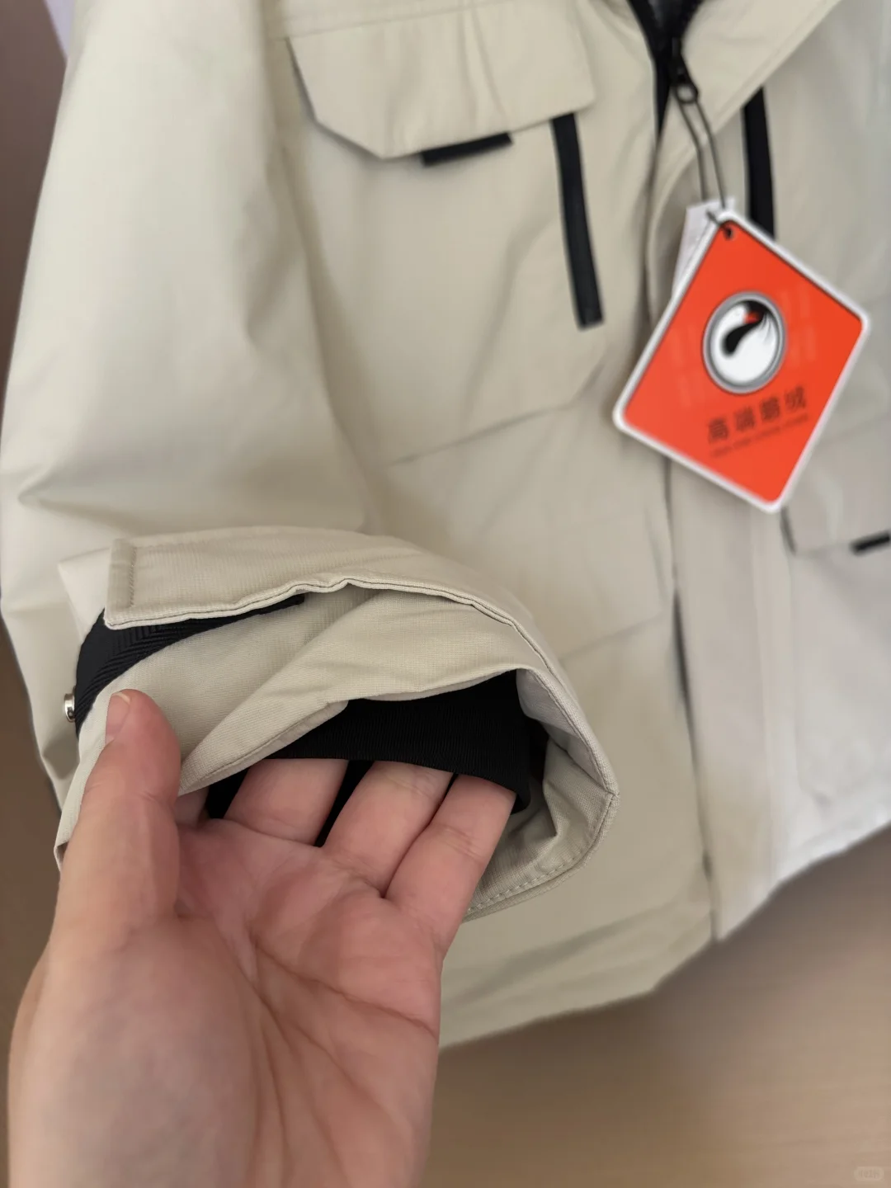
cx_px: 446
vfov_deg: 67.3
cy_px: 594
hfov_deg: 53.1
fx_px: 892
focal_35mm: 26
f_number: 1.6
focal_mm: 5.96
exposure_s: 1/60
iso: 320
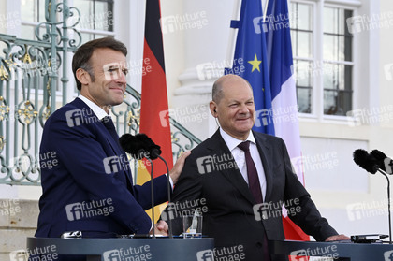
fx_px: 1407
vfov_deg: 10.6
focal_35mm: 129
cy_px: 139
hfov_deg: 15.9
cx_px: 196
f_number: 9
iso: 1000
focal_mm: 120
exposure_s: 1/500
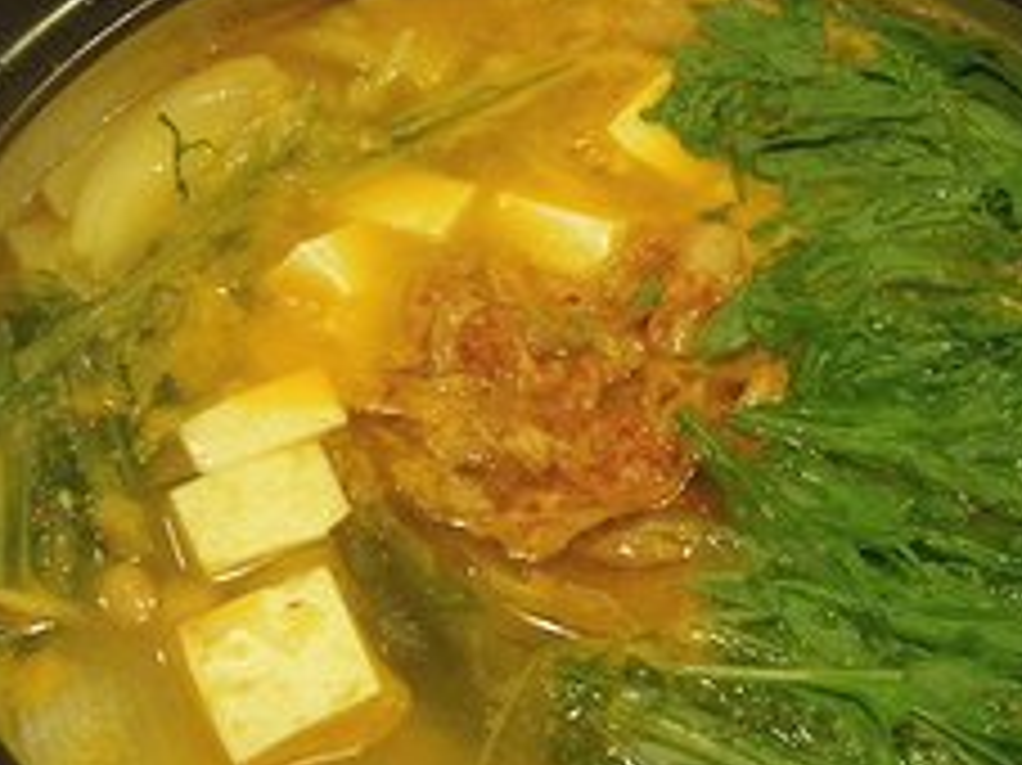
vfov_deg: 24.3
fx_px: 1770
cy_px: 477
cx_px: 572
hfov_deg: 32.2
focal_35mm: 60
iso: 800
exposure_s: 1/40
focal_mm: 6.1
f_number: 3.8
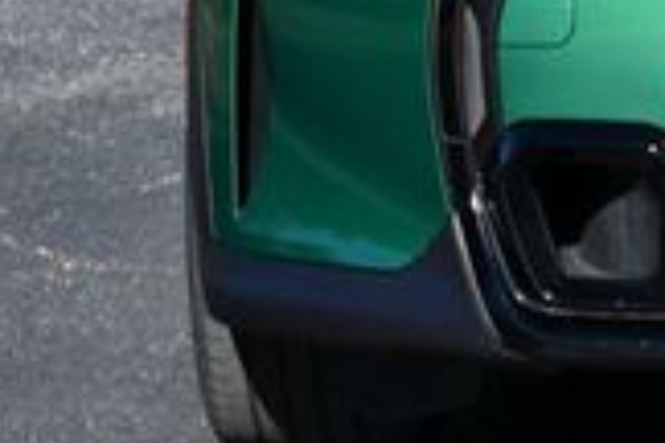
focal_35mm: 300
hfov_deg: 6.8
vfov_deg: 4.6
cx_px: 1034
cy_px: -205
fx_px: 5541
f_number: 8
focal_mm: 38
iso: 100
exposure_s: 1/250
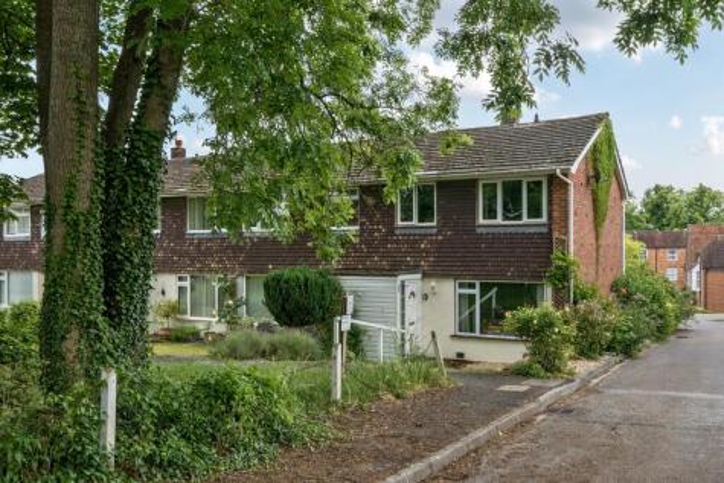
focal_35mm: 30
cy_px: 242
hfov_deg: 61.9
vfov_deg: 43.6
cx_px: 362
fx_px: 603
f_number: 8
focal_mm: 20
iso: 400
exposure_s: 1/200
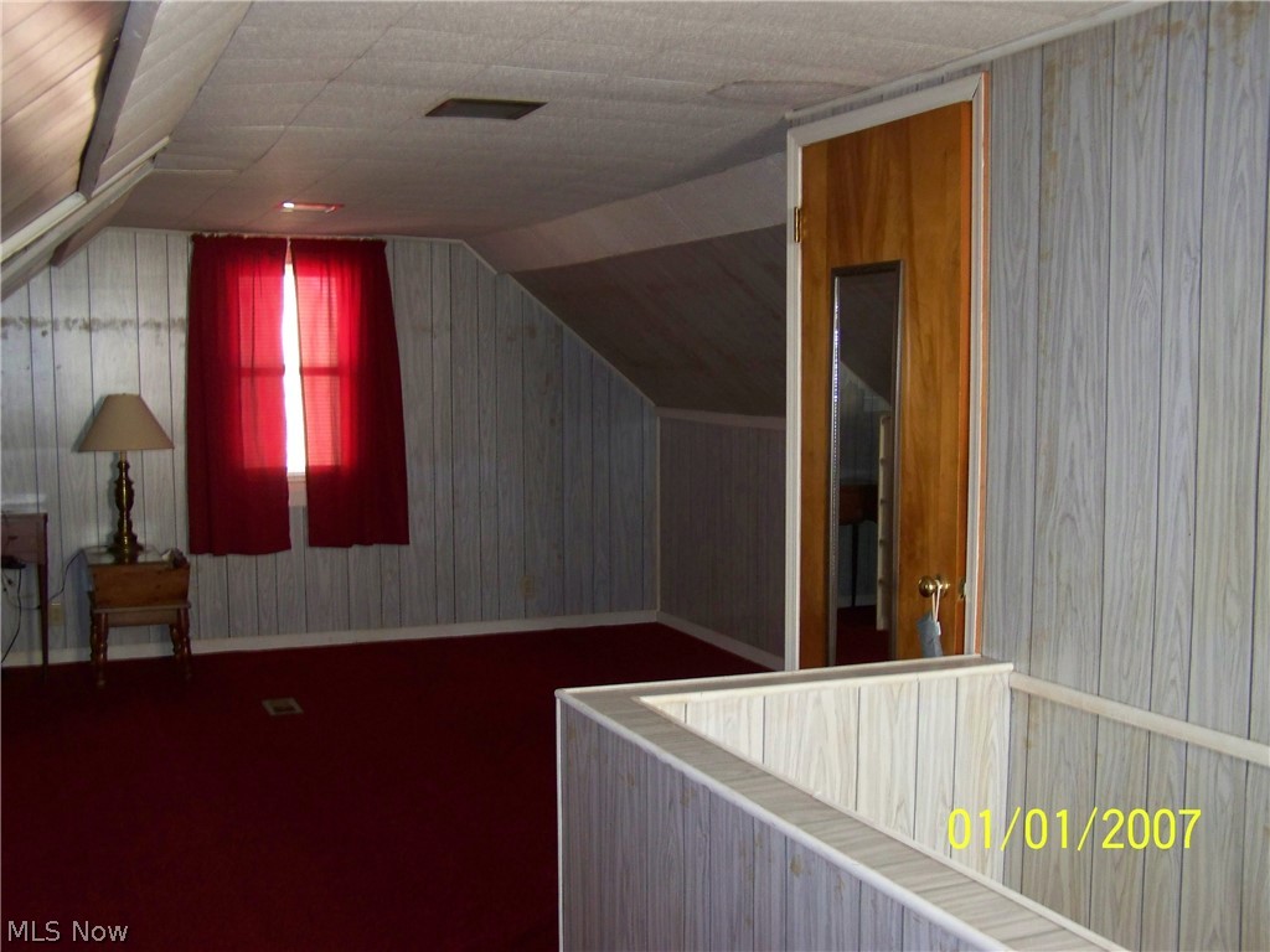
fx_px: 1394
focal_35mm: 38
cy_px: 476
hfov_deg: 49.0
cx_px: 635
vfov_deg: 37.7
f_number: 2.8
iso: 200
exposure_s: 1/30
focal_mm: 6.3
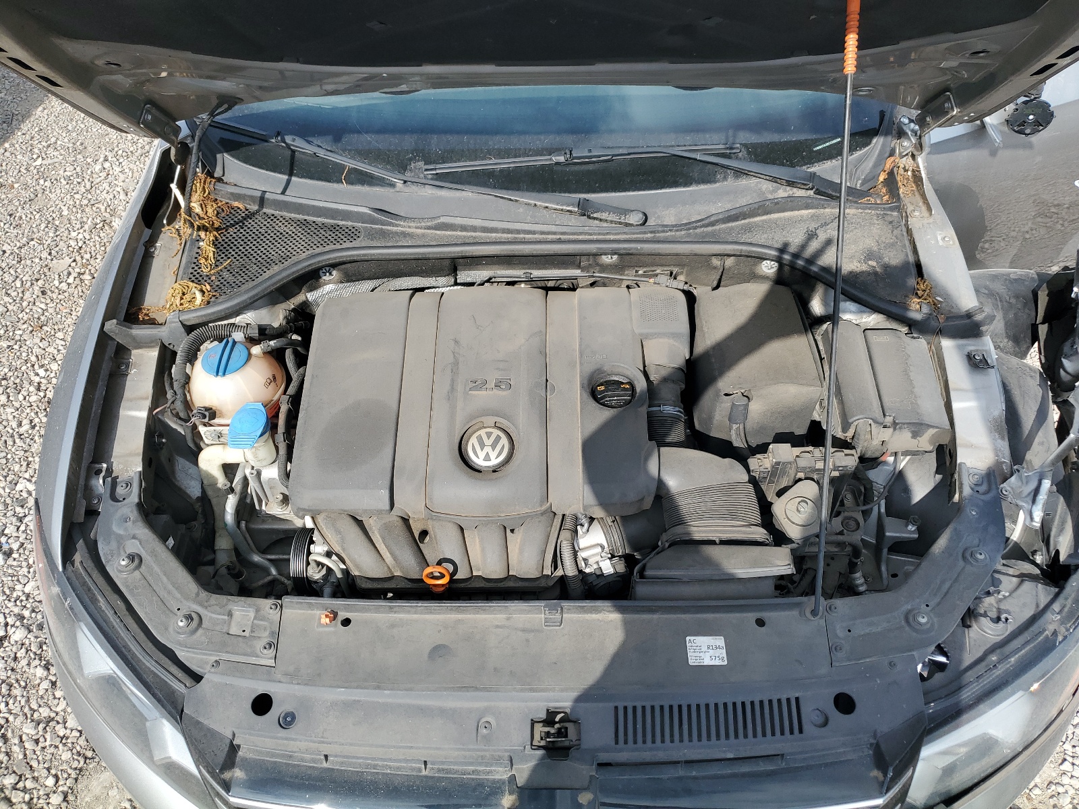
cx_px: 540
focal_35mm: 26
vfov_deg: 53.1
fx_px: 810
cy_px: 404
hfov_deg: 67.3
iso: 50
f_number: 1.5
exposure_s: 1/2000
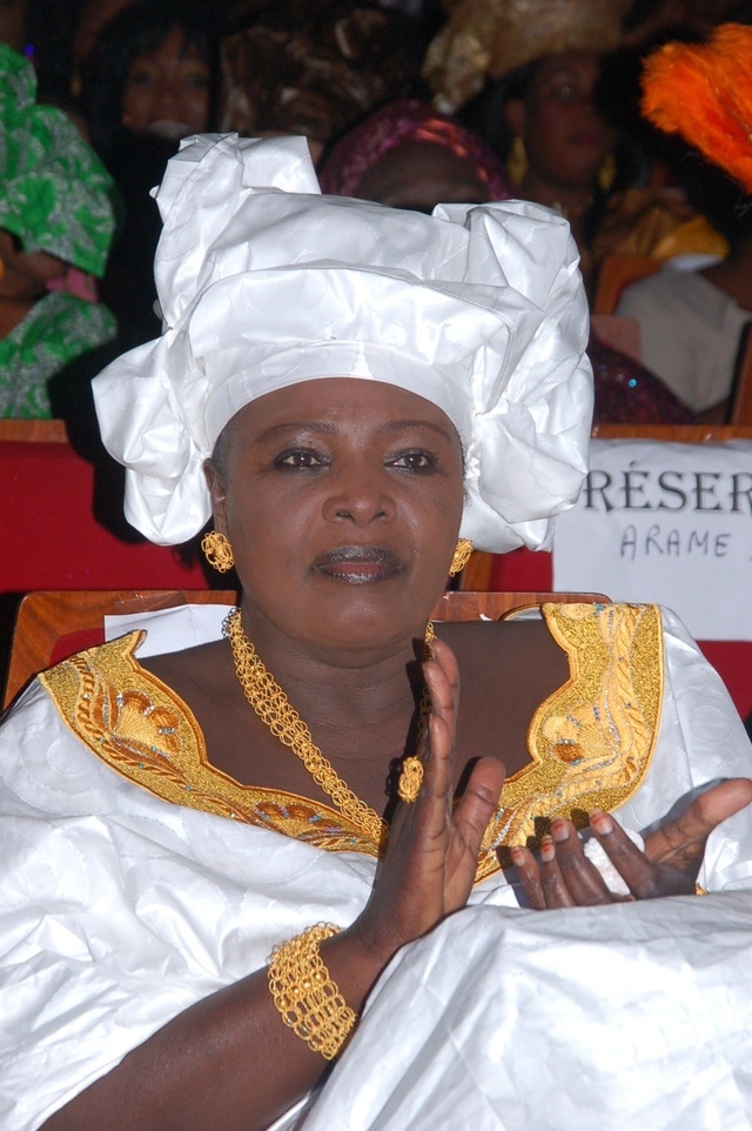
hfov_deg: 9.6
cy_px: 566
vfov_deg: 14.4
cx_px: 376
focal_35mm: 142
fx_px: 4471
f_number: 8
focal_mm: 95
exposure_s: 1/60
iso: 800
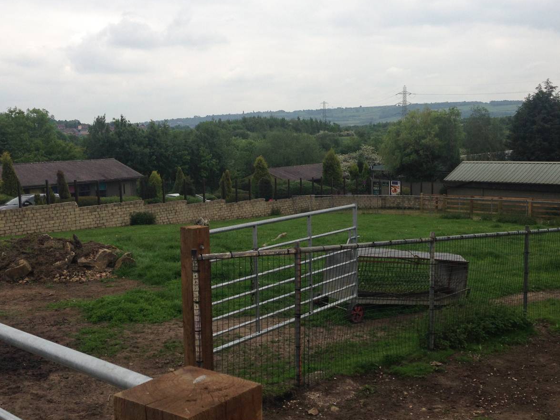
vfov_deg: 32.2
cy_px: 228
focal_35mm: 45
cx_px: 313
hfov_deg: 42.0
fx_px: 728
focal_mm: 4.12
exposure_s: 1/1355
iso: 50
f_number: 2.4
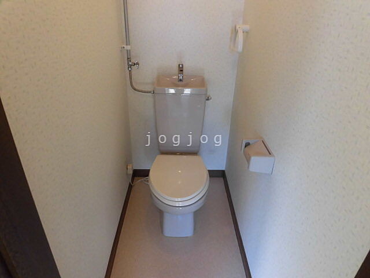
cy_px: 139
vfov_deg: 56.8
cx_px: 185
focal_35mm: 24
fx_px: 257
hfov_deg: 71.6
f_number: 3.1
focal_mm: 4.3
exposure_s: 1/50
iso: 250
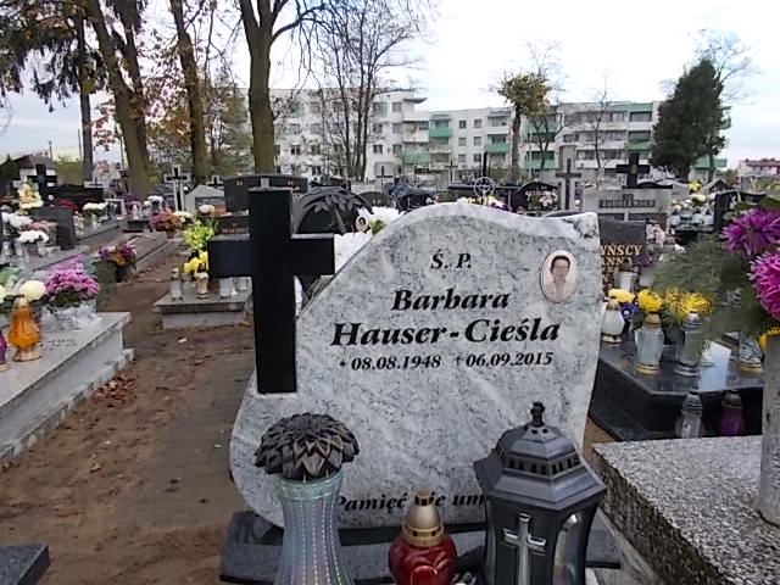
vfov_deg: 53.1
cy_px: 292
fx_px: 586
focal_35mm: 26
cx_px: 390
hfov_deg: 67.3
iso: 80
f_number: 3.2
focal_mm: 4.6
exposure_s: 1/250
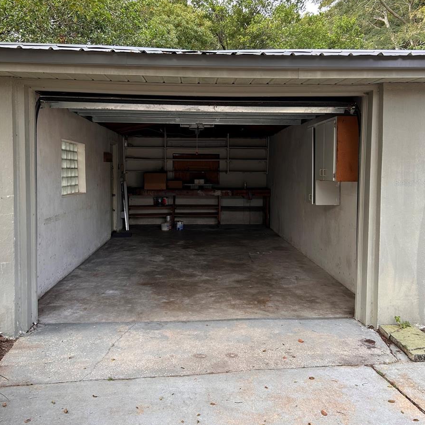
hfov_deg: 52.5
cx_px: 213
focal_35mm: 31
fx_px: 431
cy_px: 182
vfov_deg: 52.4
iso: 40
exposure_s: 1/293
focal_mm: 5.7
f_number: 1.5
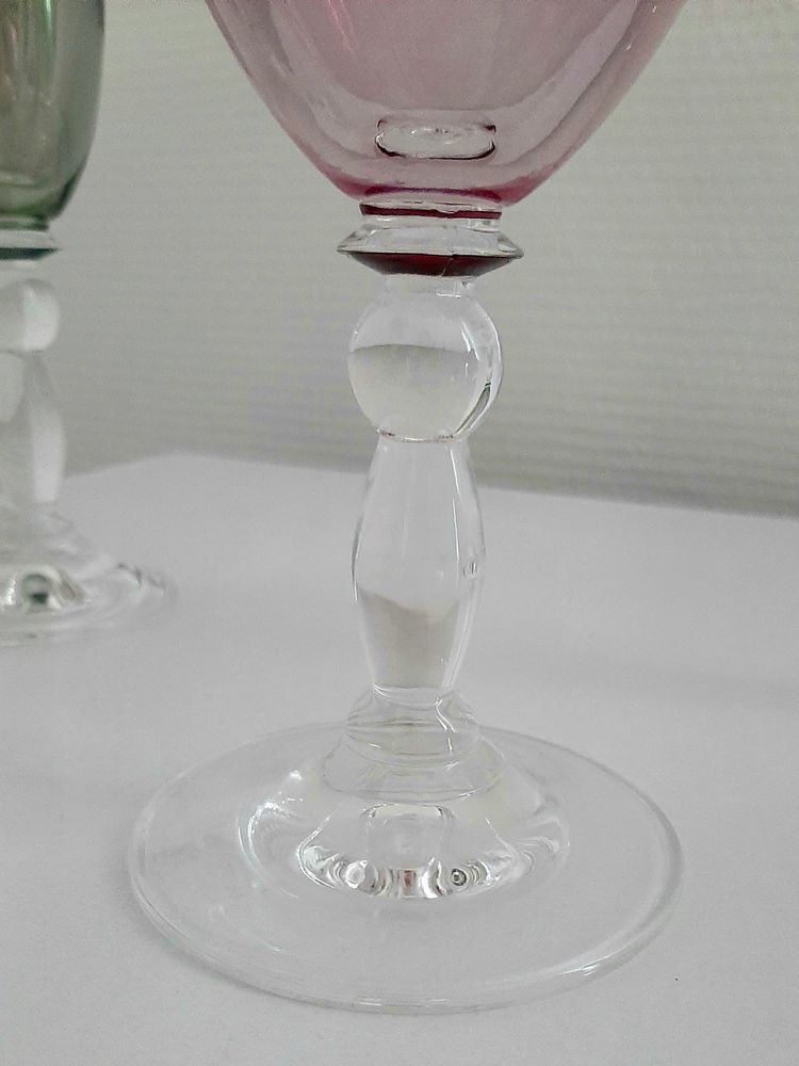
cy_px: 533
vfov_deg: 67.3
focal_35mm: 26
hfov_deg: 53.1
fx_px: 800
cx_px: 400
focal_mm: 3.93
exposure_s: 1/50
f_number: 1.7
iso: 200
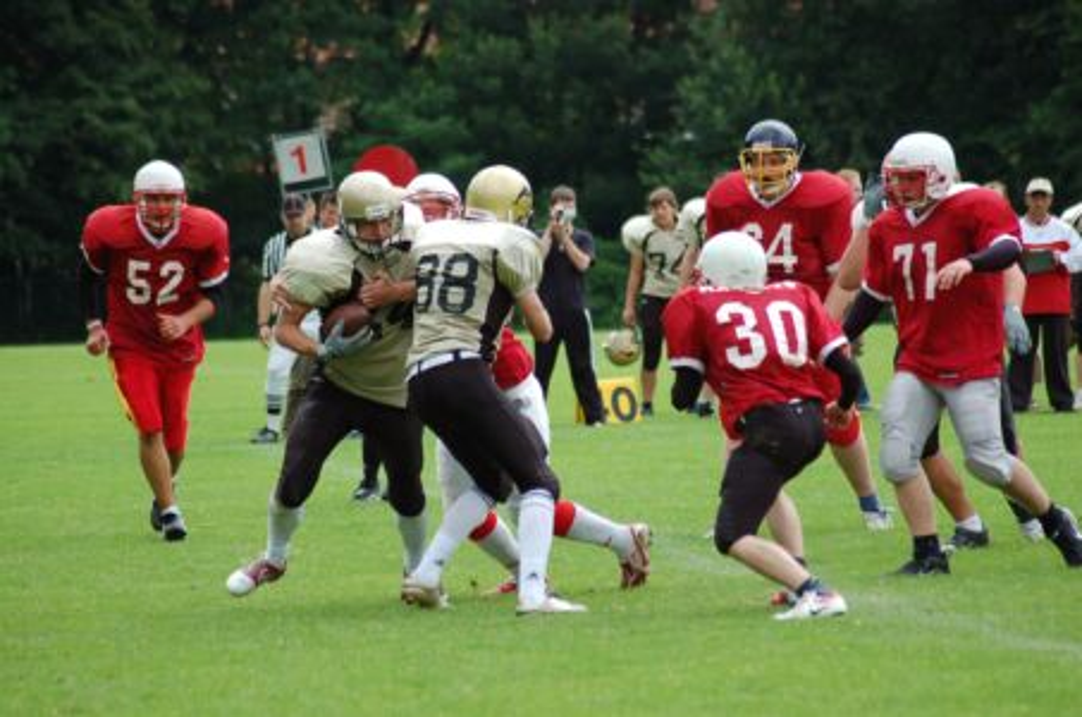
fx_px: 7648
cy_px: 358
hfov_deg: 8.1
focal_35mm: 255
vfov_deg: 5.4
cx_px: 541
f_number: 4.8
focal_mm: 170
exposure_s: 1/1000
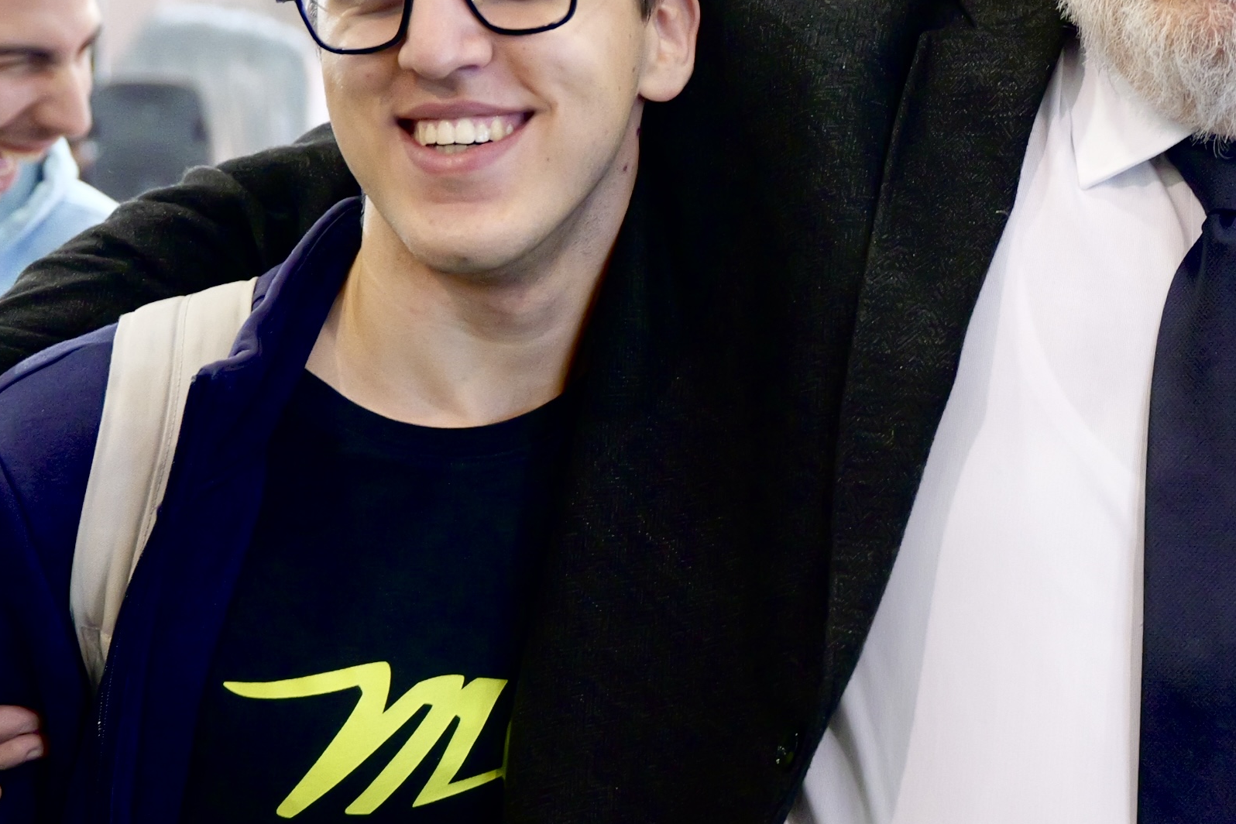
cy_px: 529
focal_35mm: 91
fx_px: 3124
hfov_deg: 21.3
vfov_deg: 15.0
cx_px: 1334
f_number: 2.8
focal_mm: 34
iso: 5000
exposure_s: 1/125
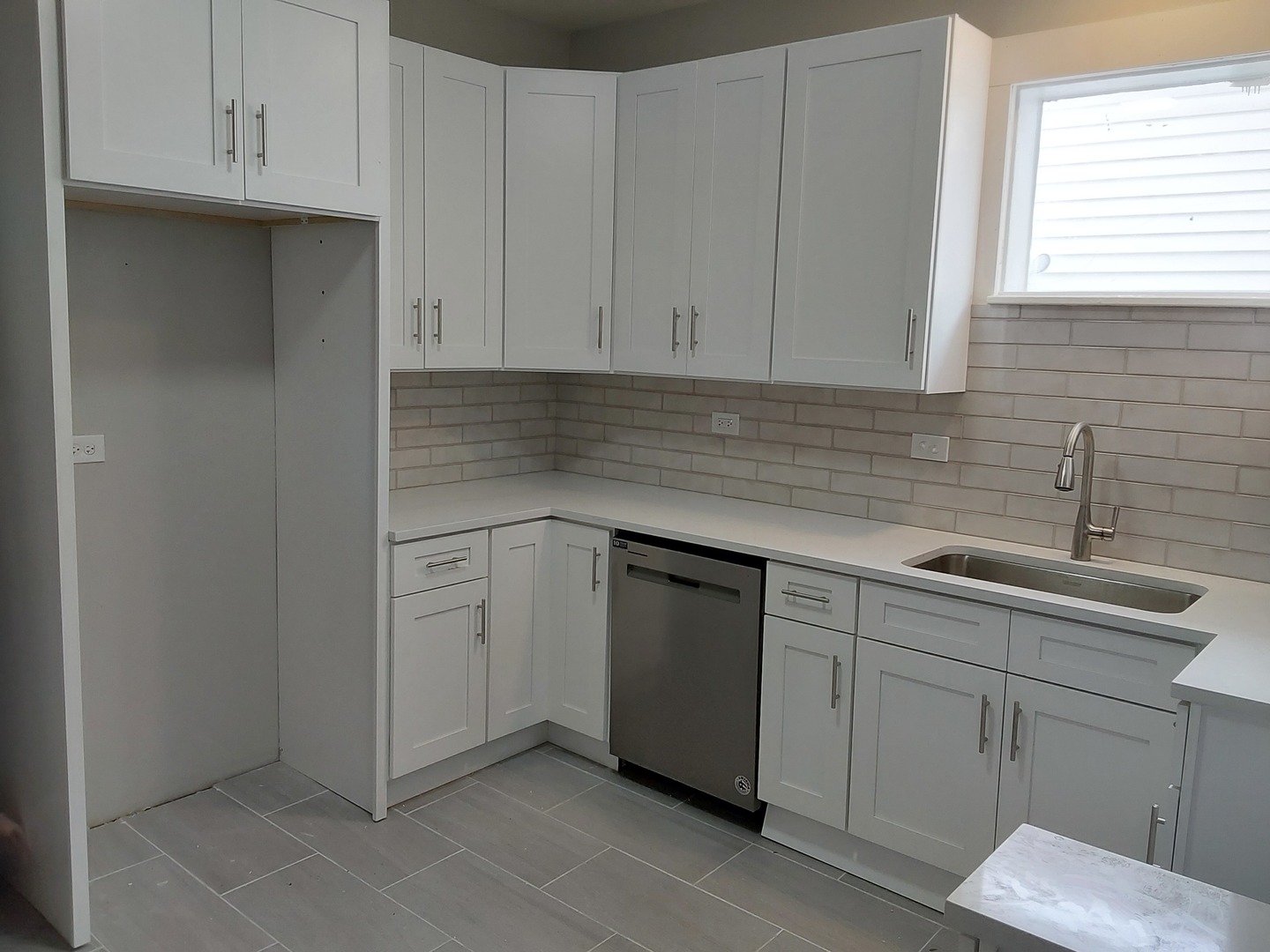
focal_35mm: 28
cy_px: 476
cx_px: 635
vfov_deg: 49.7
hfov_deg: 63.4
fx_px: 1027
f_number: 1.9
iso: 100
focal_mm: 2.91
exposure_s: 1/60
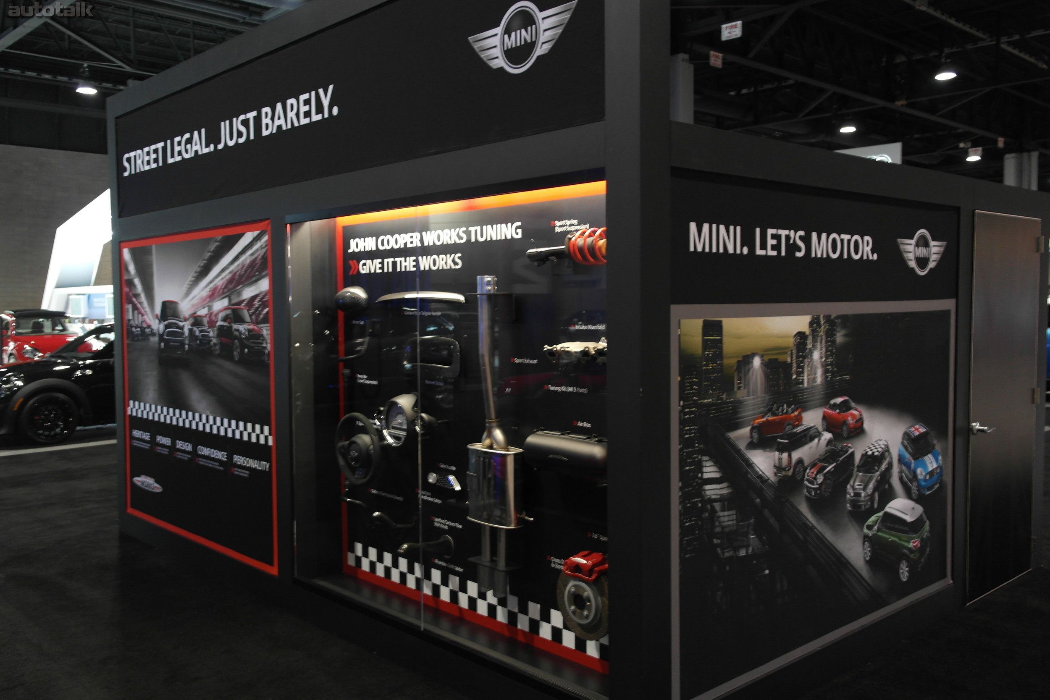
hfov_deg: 61.9
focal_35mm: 30
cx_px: 525
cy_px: 350
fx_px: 875
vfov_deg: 43.6
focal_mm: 20
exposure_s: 1/20
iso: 400
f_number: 3.5
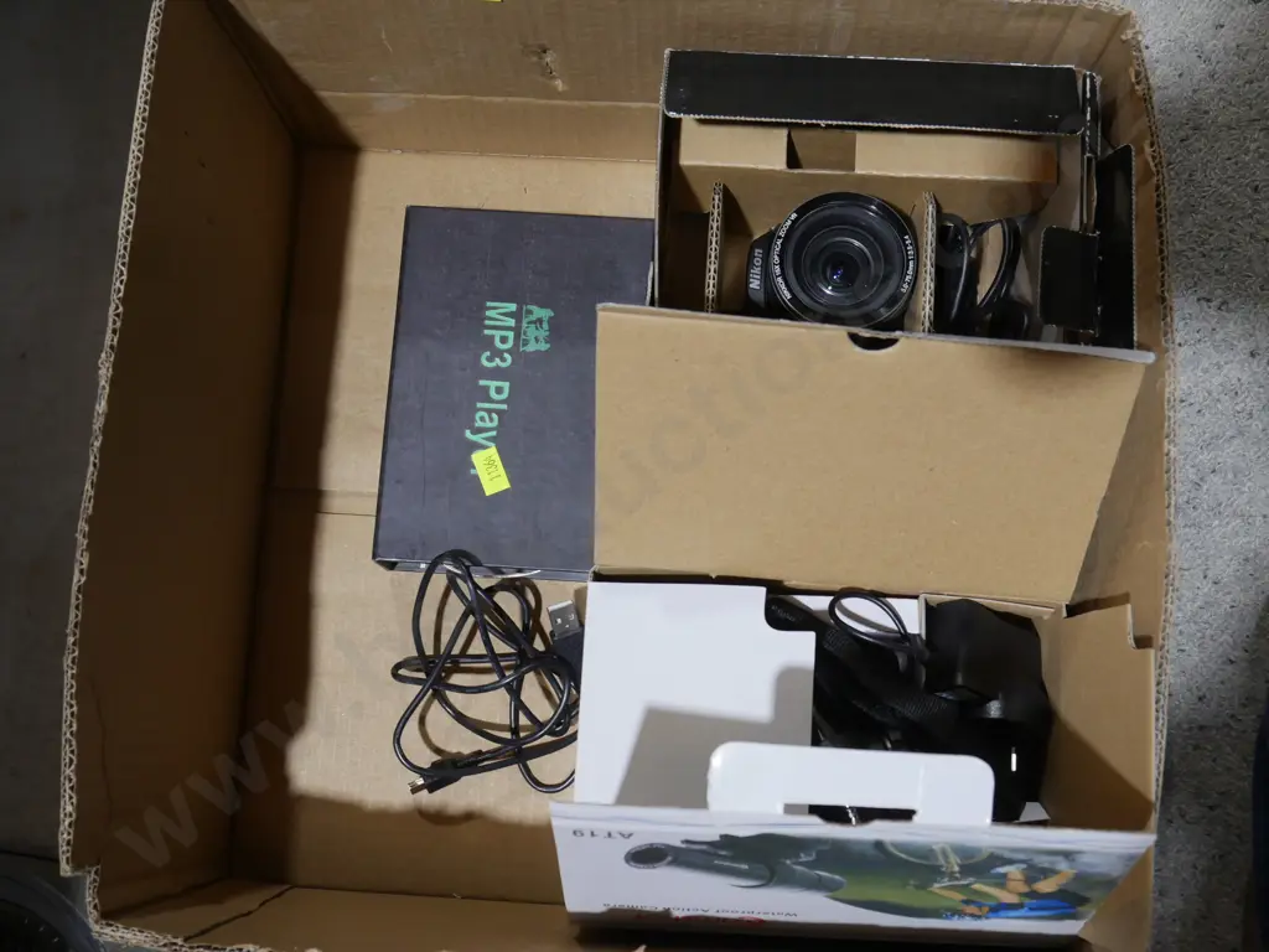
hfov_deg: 44.8
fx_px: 1540
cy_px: 476
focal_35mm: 42
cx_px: 634
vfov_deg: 34.3
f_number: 5.6
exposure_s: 1/60
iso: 800
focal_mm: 21
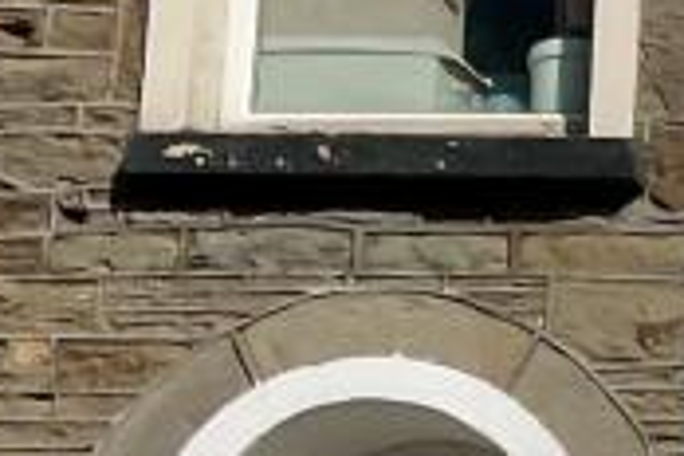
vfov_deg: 7.6
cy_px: 582
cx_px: 1639
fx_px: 3382
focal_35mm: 178
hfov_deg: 10.1
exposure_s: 1/7407
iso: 20
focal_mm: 3
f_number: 1.8
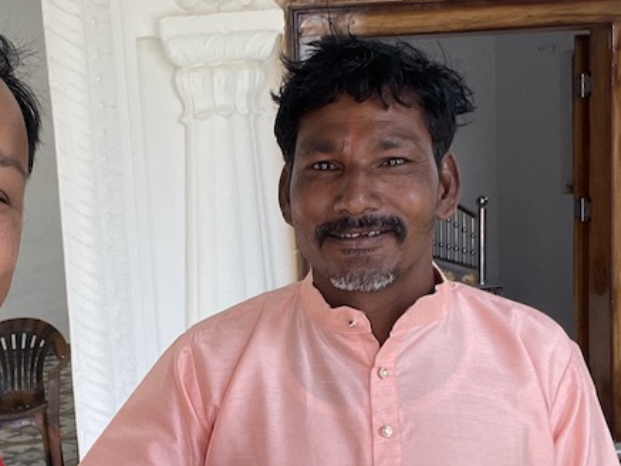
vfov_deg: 27.4
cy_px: 291
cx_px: 232
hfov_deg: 36.0
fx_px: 951
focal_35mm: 53
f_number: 2.2
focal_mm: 2.71
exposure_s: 1/121
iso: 100
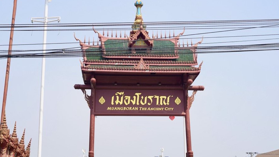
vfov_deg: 22.7
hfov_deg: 39.5
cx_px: 139
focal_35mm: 53
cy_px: 106
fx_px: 389
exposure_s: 1/500
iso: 100
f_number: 5.6
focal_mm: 37.4
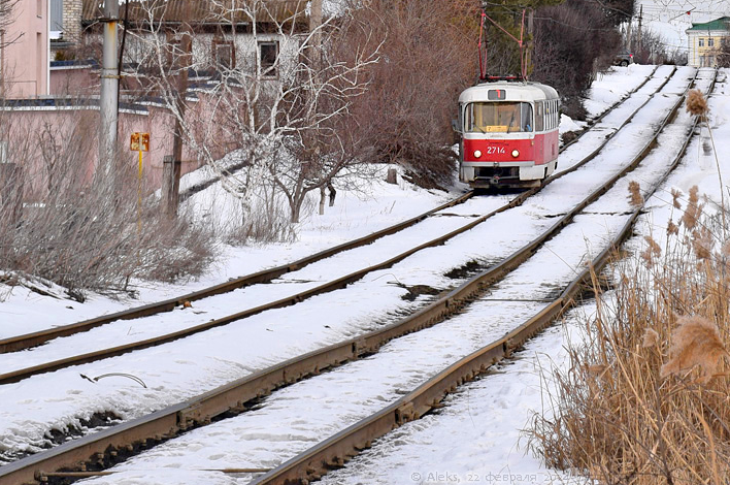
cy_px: 18
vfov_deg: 8.2
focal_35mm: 166
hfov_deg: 12.4
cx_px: 515
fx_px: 3361
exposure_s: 1/640
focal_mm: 56
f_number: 9
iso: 200
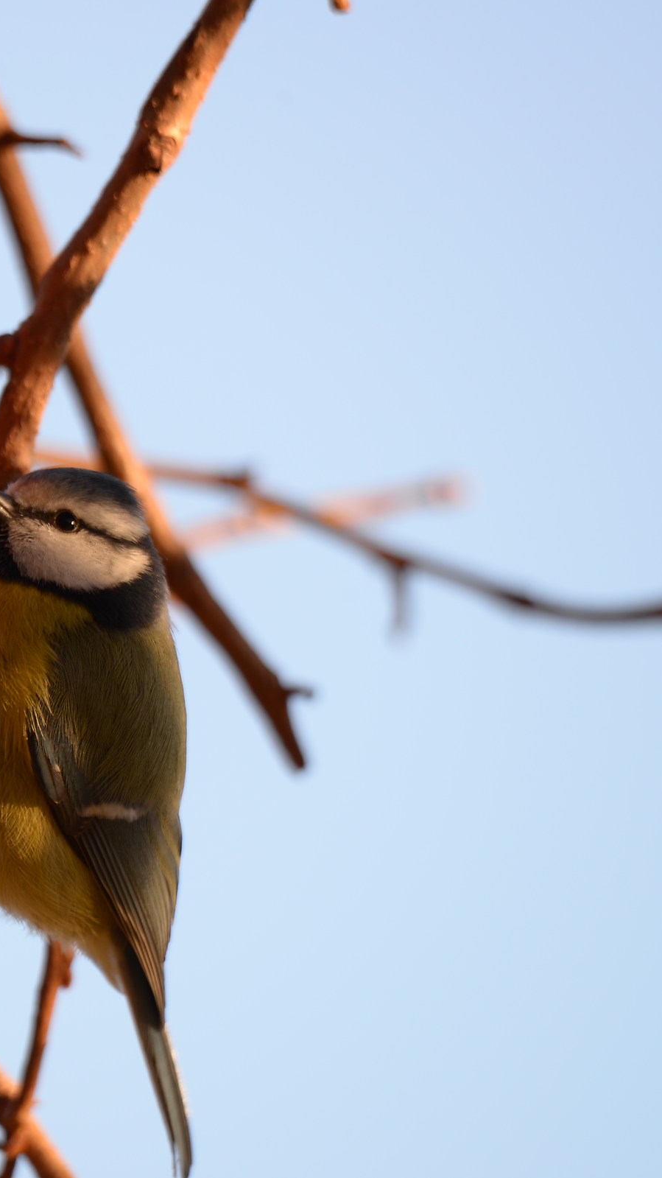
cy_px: 589
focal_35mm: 944
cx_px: 66
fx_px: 29470
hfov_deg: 1.3
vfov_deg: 2.3
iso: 200
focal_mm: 600
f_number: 6.3
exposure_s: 1/160
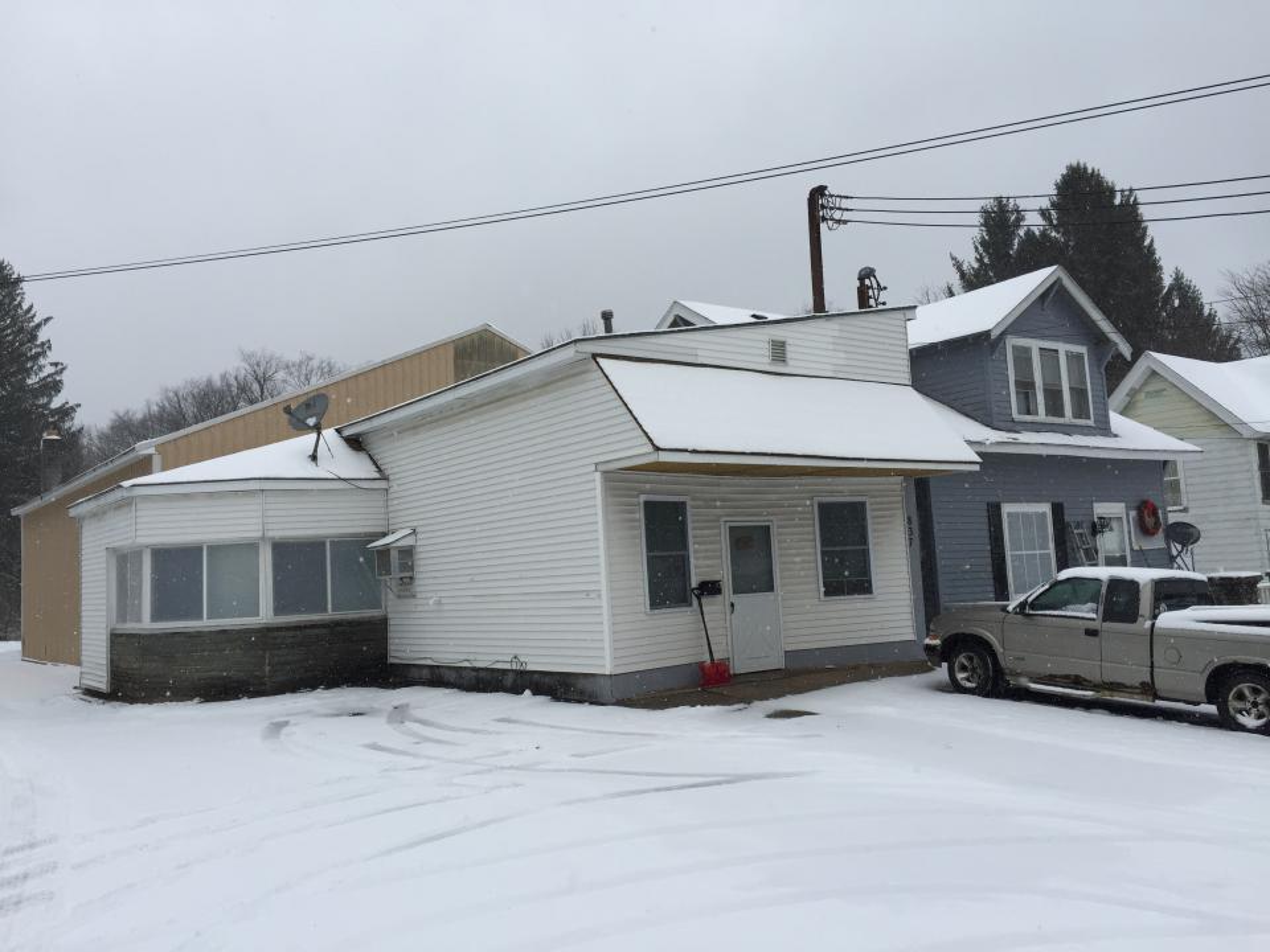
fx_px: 1064
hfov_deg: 61.7
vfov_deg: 48.2
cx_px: 635
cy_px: 476
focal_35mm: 29
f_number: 2.2
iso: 32
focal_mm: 4.15
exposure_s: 1/2825
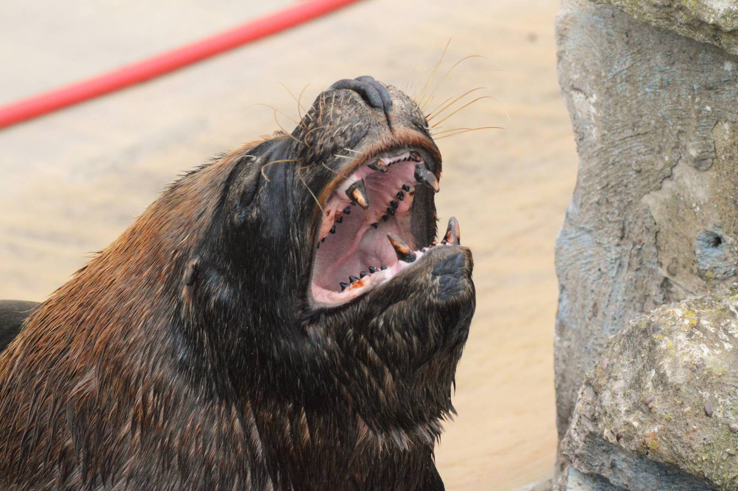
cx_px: 369
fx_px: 4148
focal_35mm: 202
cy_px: 246
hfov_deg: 10.2
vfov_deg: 6.8
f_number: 6.3
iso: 6400
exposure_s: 1/4000
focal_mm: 135
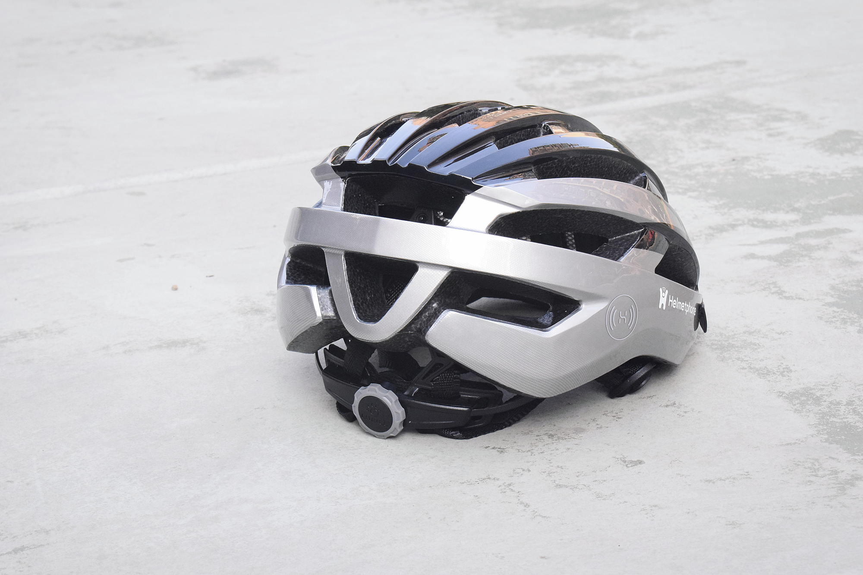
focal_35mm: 82
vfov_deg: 16.6
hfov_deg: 24.6
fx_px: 1977
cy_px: 288
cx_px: 432
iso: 3200
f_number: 11
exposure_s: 1/500
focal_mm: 55
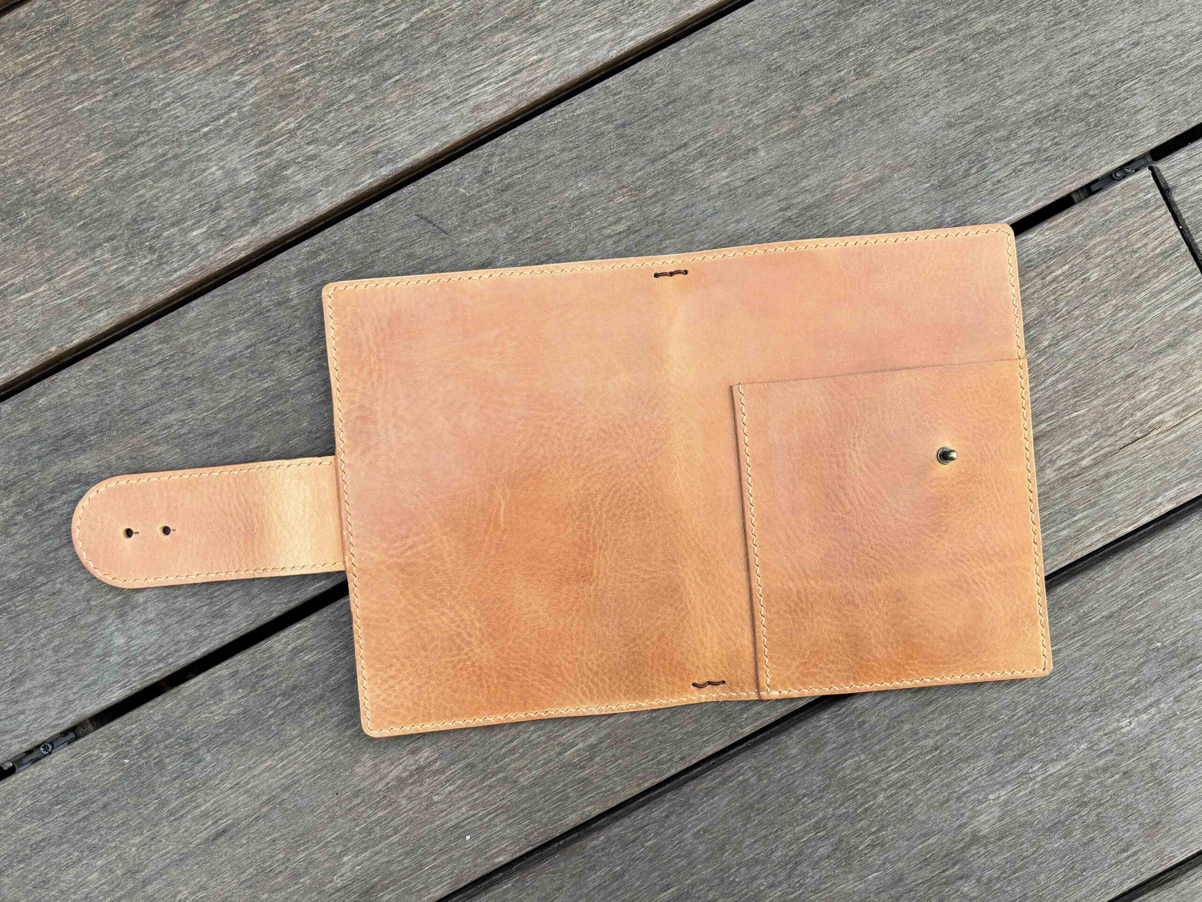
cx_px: 601
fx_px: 903
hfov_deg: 67.3
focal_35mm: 26
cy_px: 451
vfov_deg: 53.1
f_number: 1.6
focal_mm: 5.96
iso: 40
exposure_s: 1/164
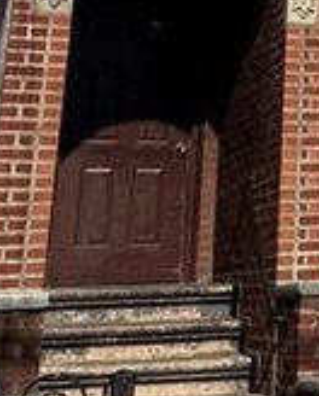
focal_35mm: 95
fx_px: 1117
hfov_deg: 15.0
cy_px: -177
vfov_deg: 18.2
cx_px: 491
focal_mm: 6.76
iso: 80
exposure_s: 1/7353
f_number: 1.78
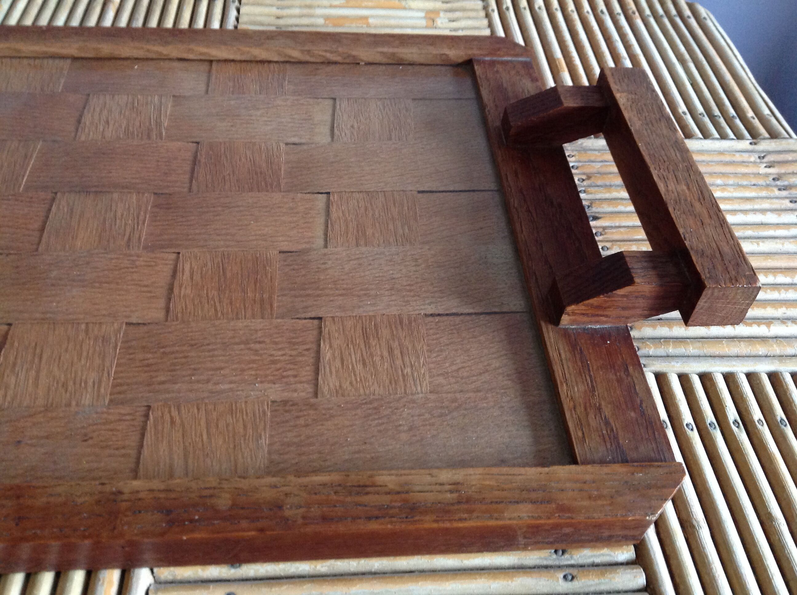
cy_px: 298
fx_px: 805
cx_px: 398
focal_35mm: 35
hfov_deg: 52.7
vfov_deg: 40.6
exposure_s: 1/15
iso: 250
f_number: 2.4
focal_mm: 4.28
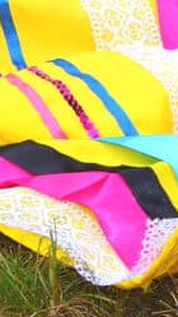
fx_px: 6329
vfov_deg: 2.8
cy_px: -431
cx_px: 1189
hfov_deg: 1.6
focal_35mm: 754
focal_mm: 70
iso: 320
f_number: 10
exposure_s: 1/250
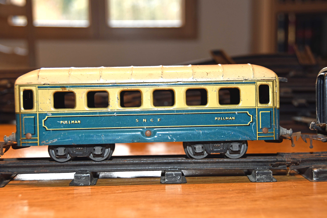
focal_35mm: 60
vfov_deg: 22.6
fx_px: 545
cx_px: 164
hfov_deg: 33.4
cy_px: 109
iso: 450
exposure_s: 1/60
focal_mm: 40
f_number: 5.6
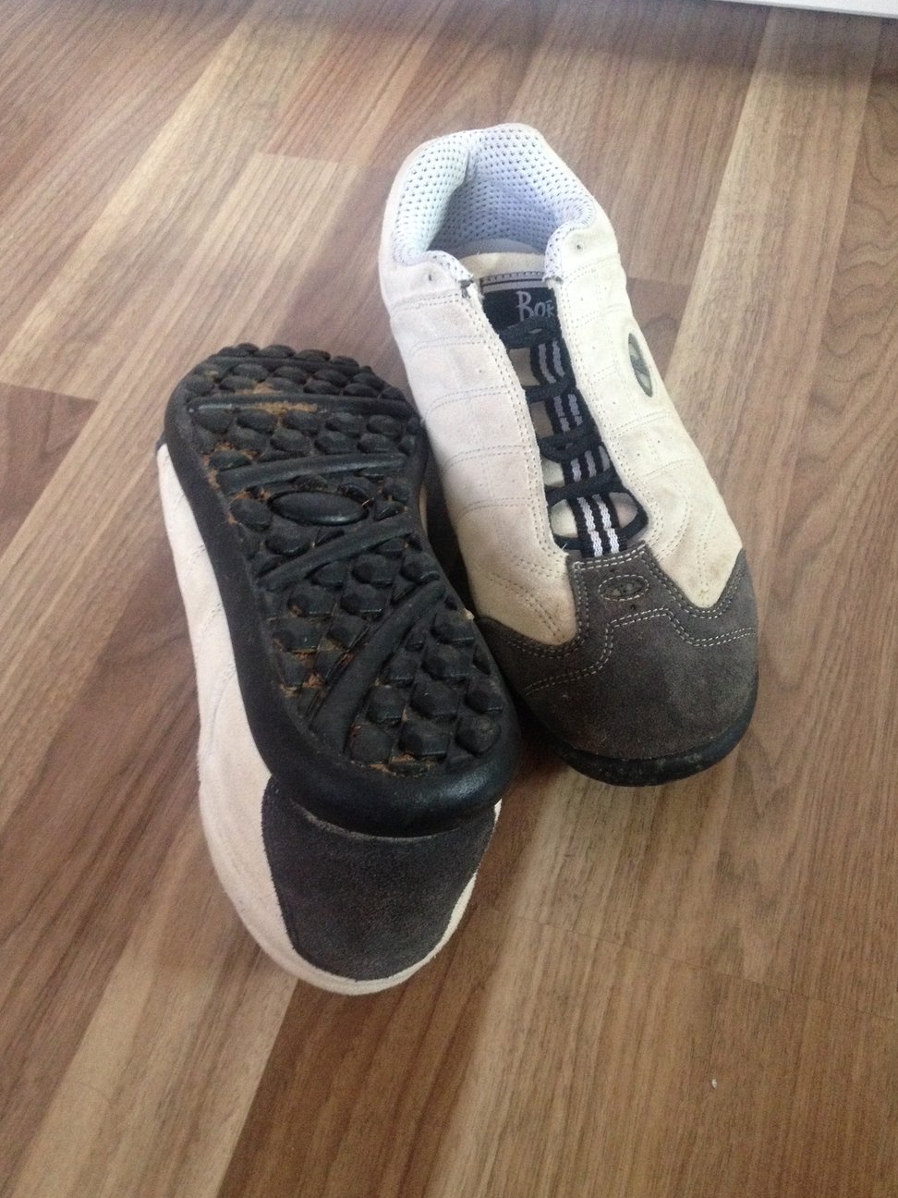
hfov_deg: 39.7
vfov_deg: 51.4
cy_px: 611
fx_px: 1245
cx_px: 455
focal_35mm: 36
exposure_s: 1/20
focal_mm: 4.28
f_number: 2.4
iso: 320
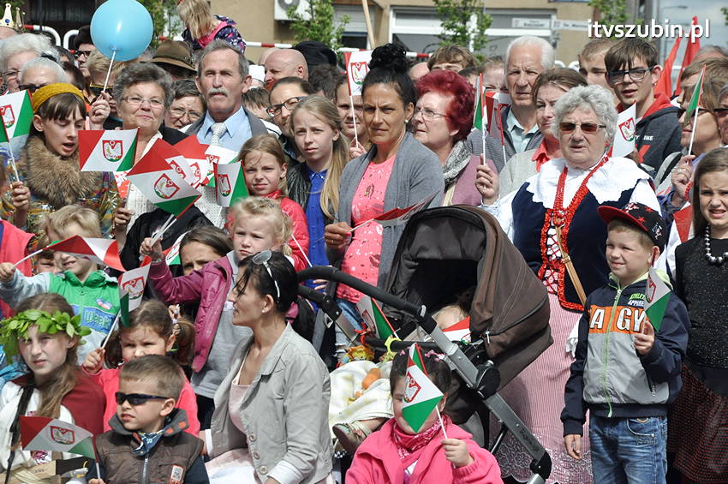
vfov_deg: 8.7
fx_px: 3182
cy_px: 242
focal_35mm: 158
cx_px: 364
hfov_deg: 13.1
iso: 1250
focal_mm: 105
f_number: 10
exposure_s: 1/2500
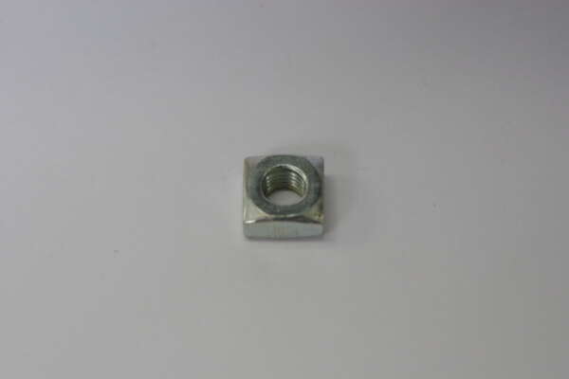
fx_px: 1897
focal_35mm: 120
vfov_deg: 11.4
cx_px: 284
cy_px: 190
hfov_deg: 17.1
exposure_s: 1/45
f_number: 8
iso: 800
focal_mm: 80
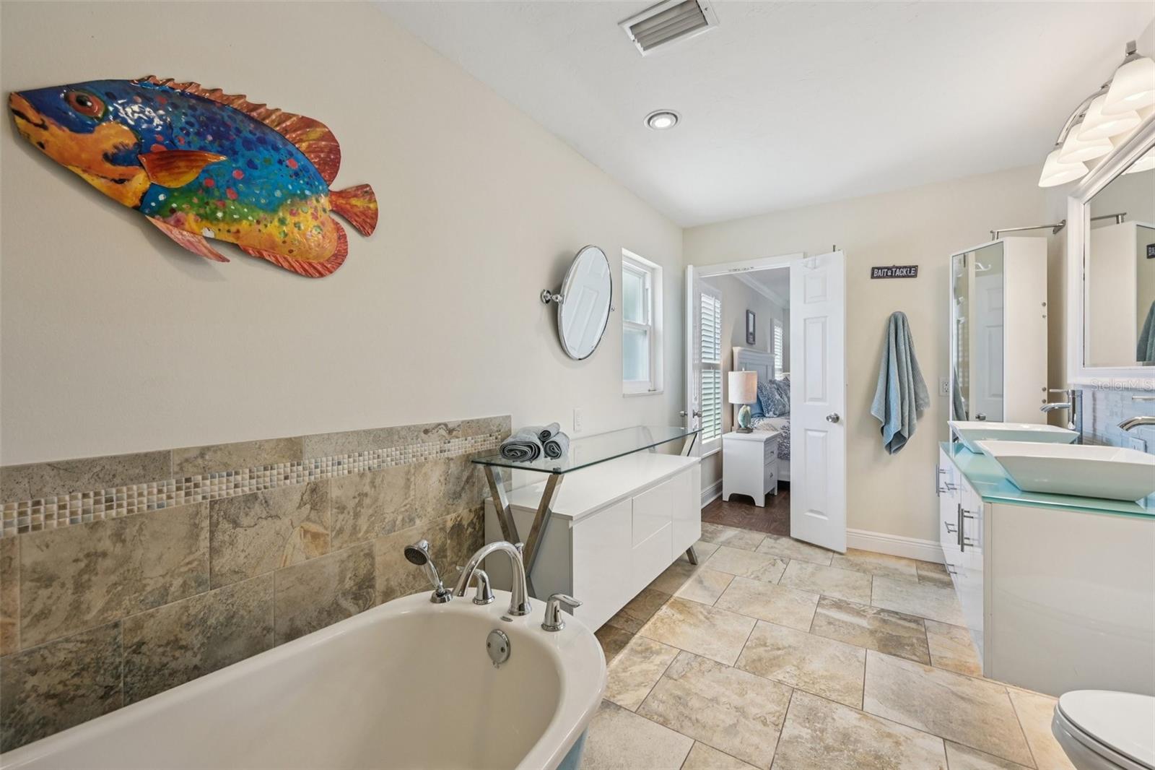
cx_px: 578
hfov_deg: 104.3
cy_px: 385
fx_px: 449
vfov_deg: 81.2
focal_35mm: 14
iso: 400
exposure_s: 1/40
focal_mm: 14
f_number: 8
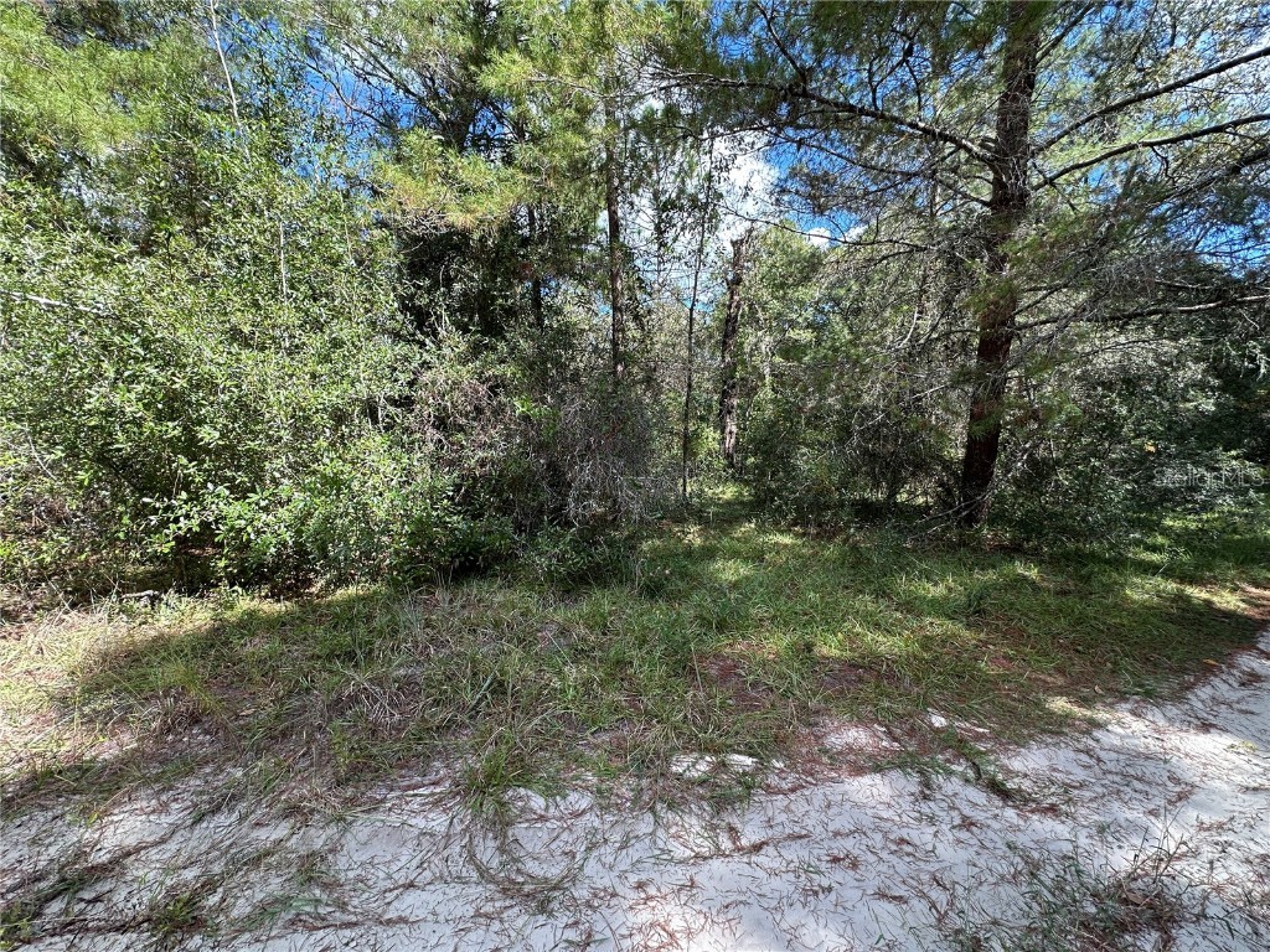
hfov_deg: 102.1
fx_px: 514
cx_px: 635
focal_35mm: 14
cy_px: 476
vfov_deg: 85.7
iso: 40
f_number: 2.2
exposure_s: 1/199
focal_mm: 2.22
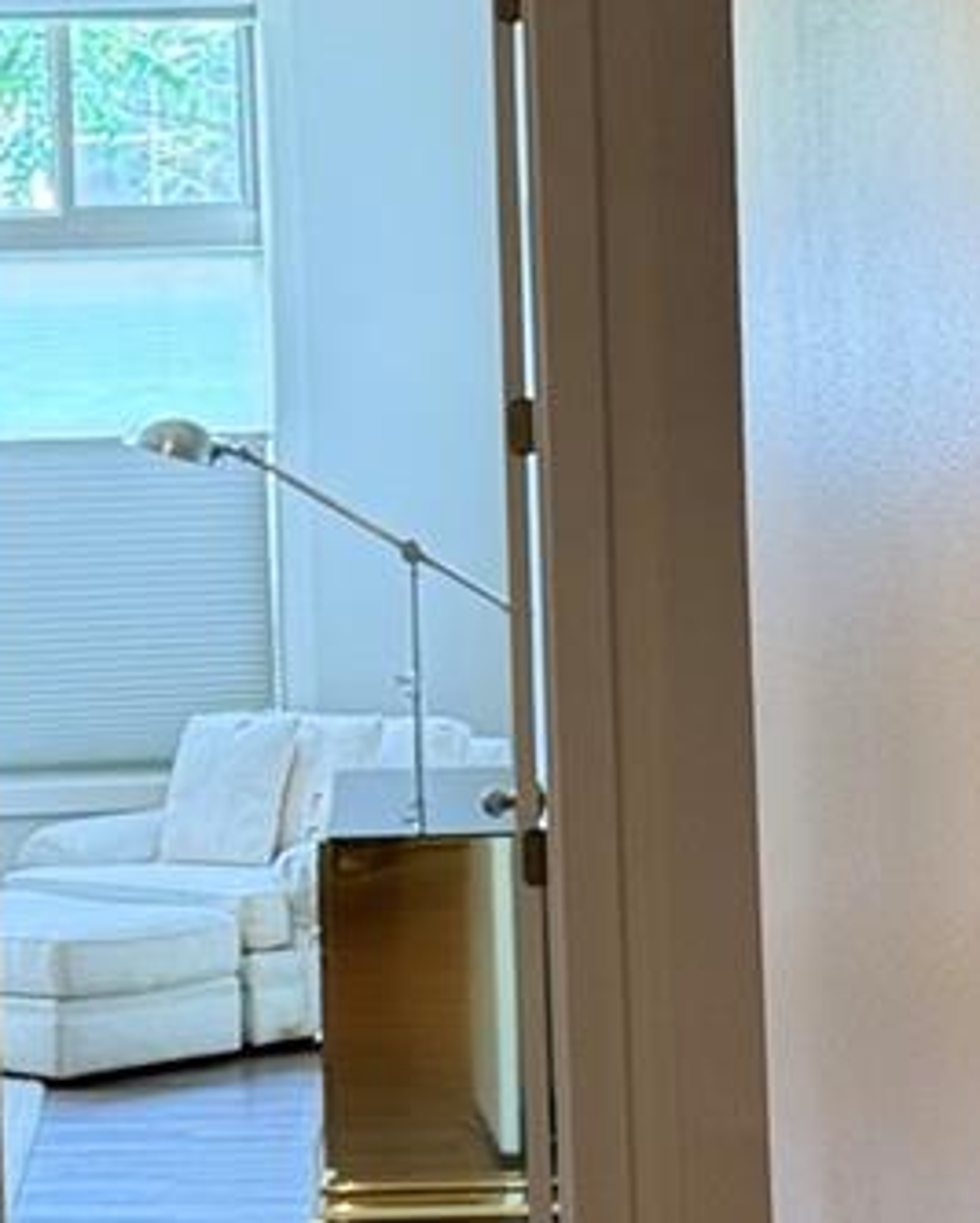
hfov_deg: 14.2
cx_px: 147
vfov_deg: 17.8
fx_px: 3910
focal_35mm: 108
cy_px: 558
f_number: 1.78
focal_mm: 6.76
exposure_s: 1/60
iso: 200
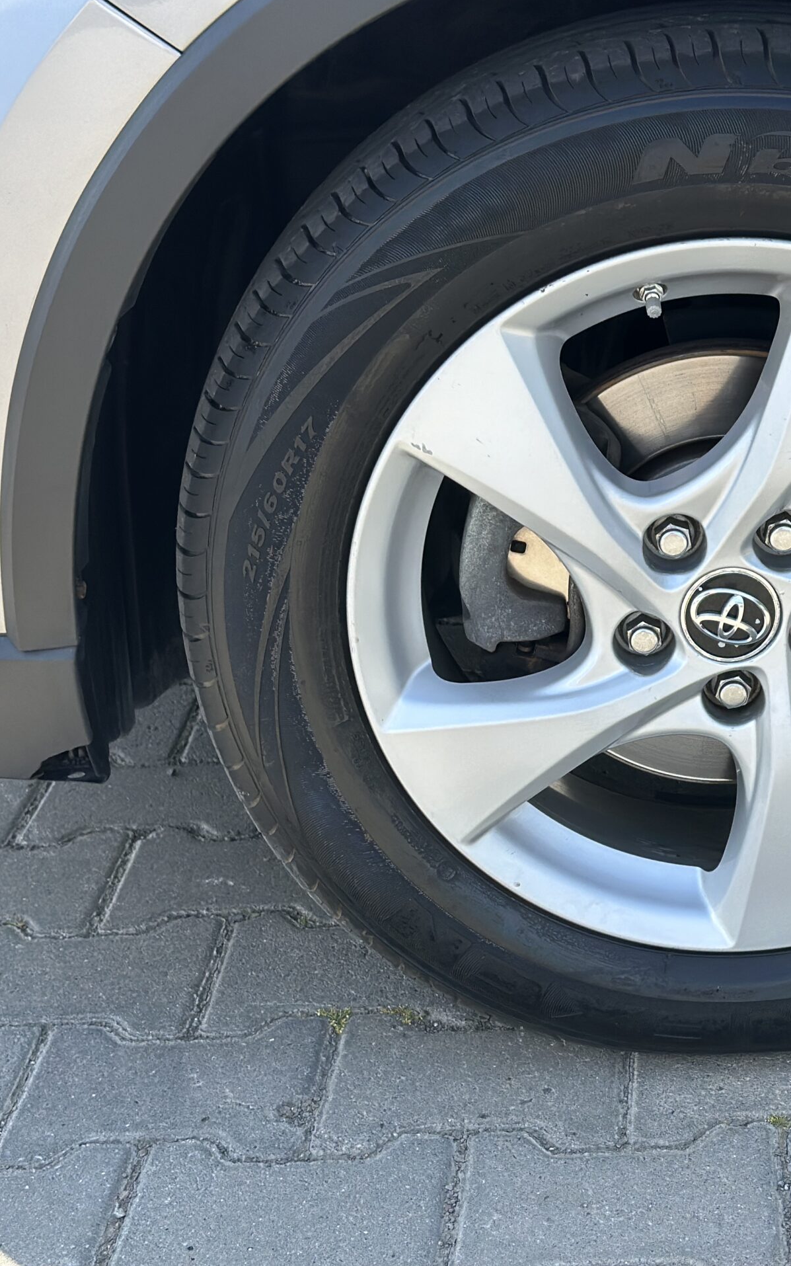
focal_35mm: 68
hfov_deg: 18.9
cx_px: 665
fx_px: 2345
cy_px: 632
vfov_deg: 30.2
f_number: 1.78
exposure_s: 1/1639
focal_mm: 6.86
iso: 80
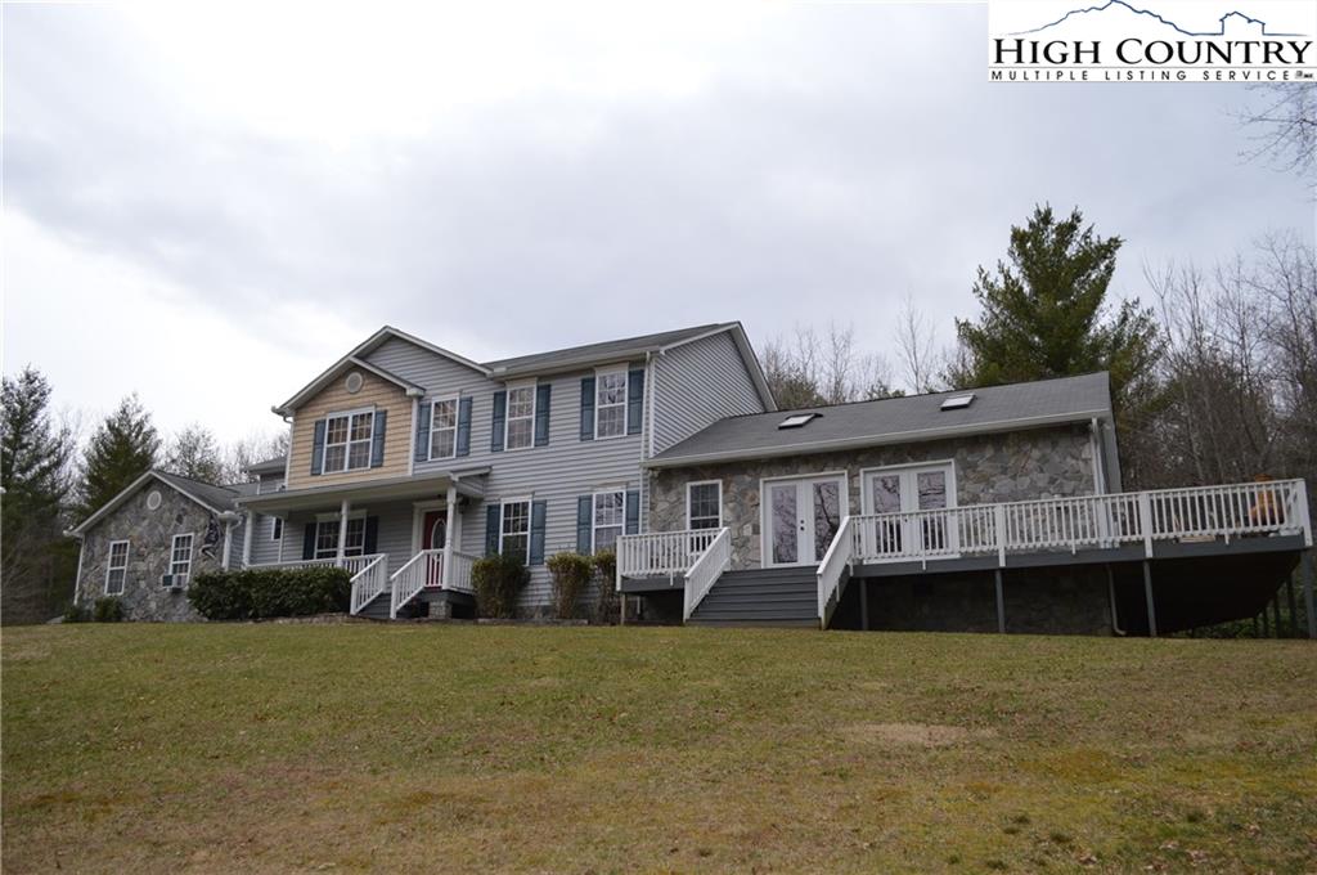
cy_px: 438
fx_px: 986
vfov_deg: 47.8
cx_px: 658
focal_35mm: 27
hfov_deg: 67.4
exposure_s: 1/200
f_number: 4.5
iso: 100
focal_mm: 18
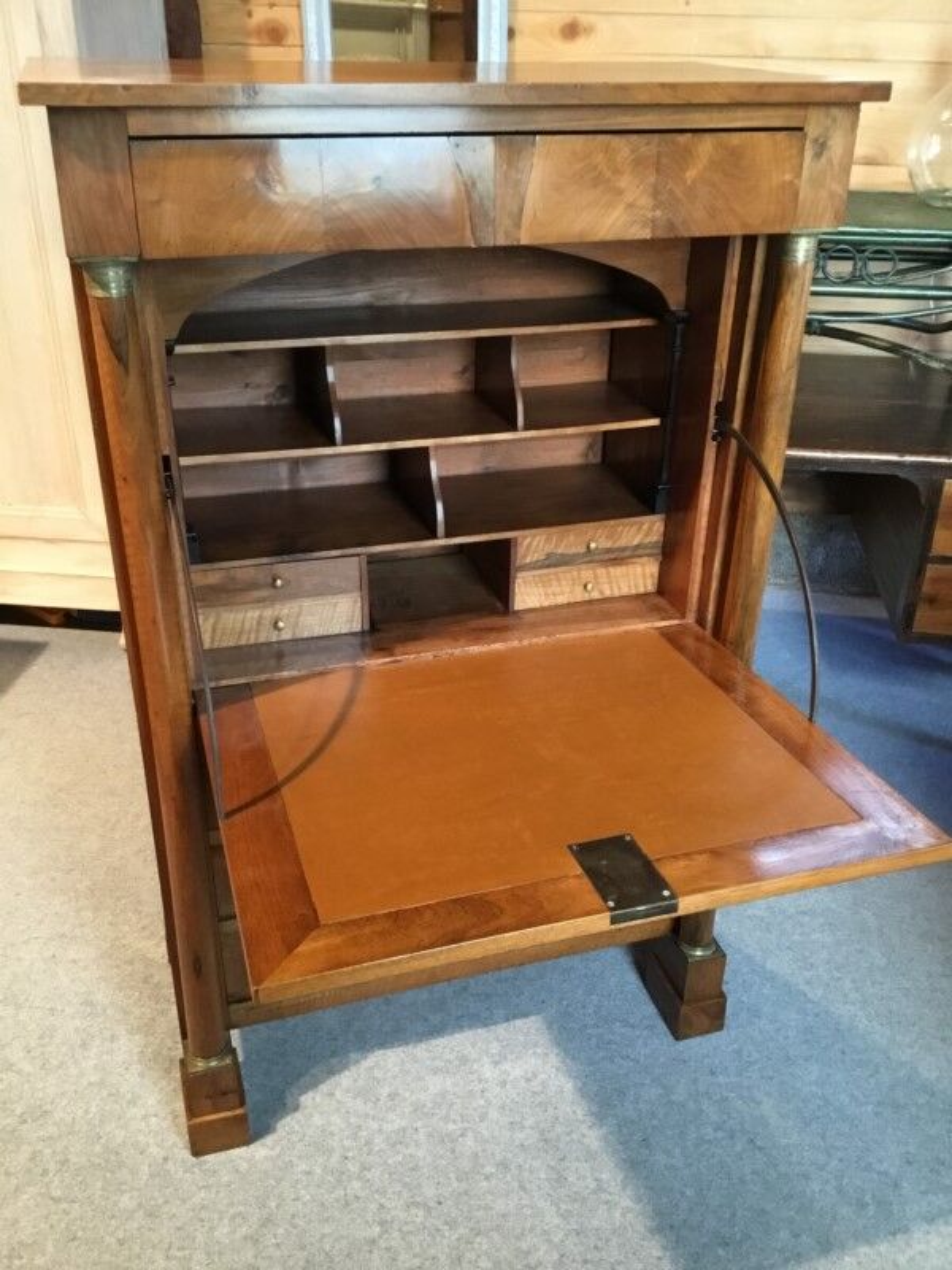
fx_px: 1137
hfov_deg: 45.4
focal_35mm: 31
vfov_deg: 58.4
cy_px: 635
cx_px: 476
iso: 250
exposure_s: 1/33
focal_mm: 3.3
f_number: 2.4
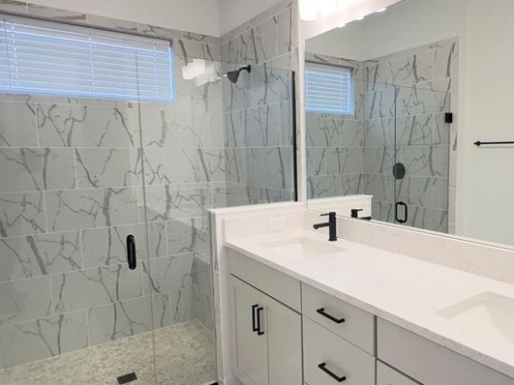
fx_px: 401
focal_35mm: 27
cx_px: 337
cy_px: 194
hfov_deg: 63.9
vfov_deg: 51.3
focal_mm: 2.22
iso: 200
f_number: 2.2
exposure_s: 1/120
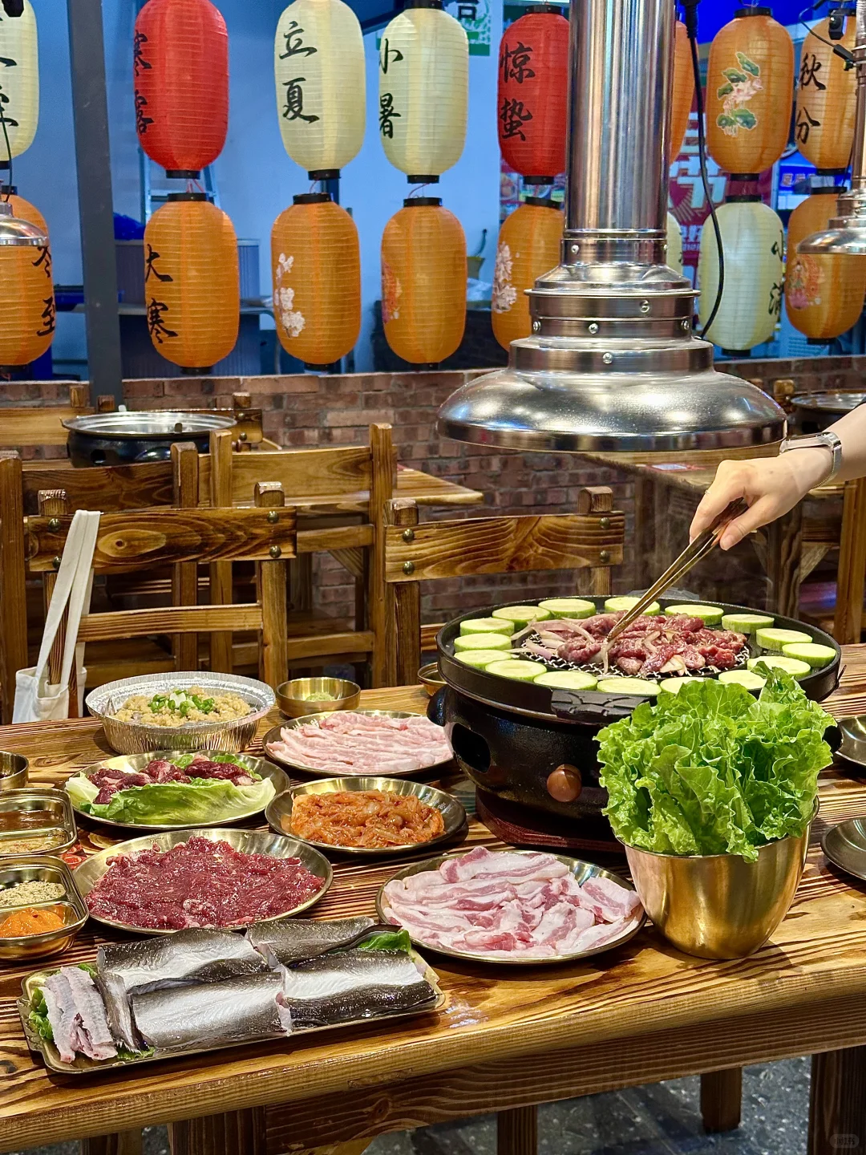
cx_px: 433
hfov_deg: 30.3
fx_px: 1601
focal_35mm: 48
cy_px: 578
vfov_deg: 39.7
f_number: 1.78
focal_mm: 6.86
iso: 100
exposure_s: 1/50
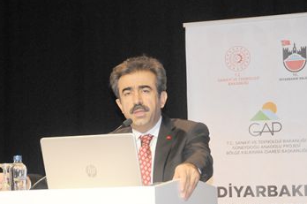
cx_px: 137
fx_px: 1155
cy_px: 114
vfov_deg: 10.1
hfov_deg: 15.1
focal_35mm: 136
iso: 1600
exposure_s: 1/60
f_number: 5.6
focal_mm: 75
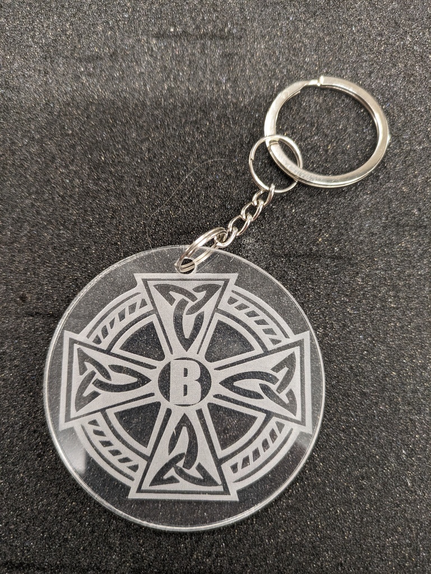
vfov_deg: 69.4
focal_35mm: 25
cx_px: 216
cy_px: 287
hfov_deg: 54.9
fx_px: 415
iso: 473
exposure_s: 1/60
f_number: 1.89
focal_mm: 5.43
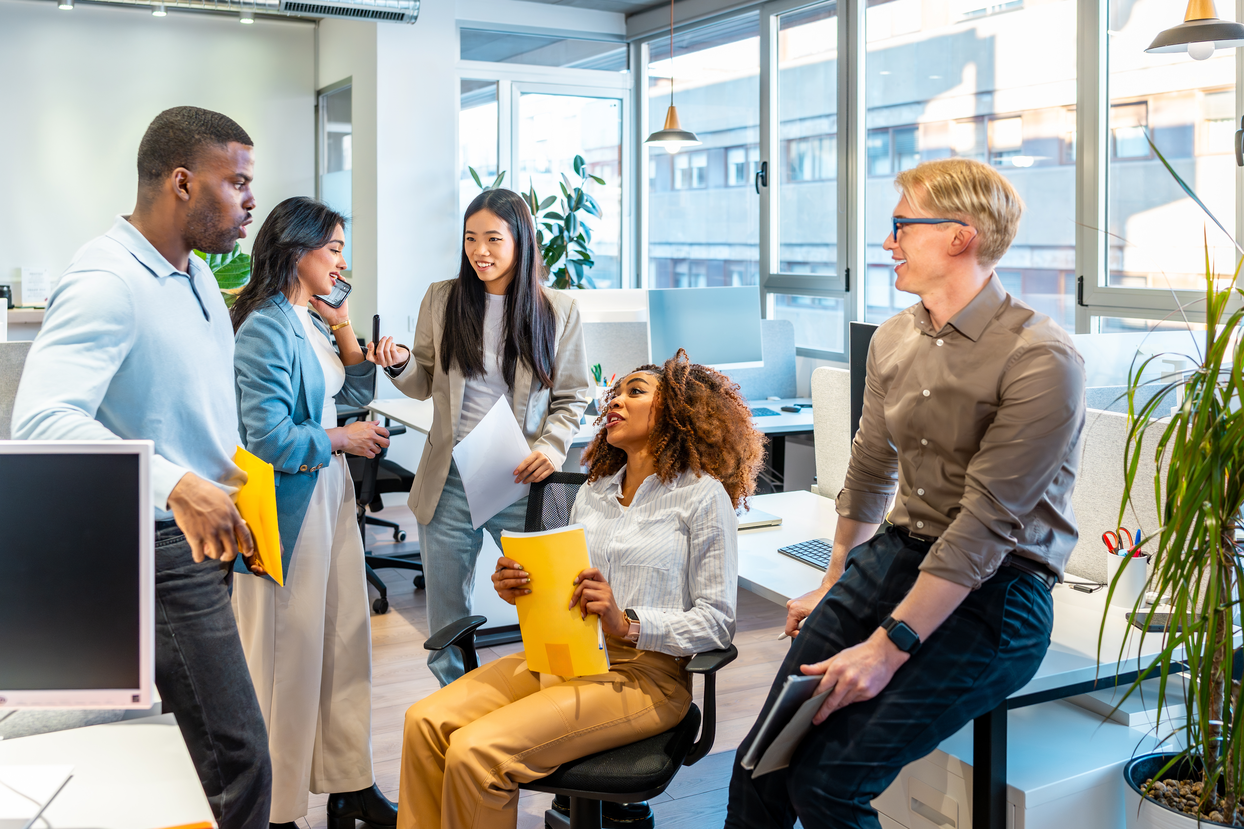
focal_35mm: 35
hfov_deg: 54.4
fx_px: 1209
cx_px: 622
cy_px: 414
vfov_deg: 37.9
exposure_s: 1/160
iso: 800
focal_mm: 35
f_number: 2.8
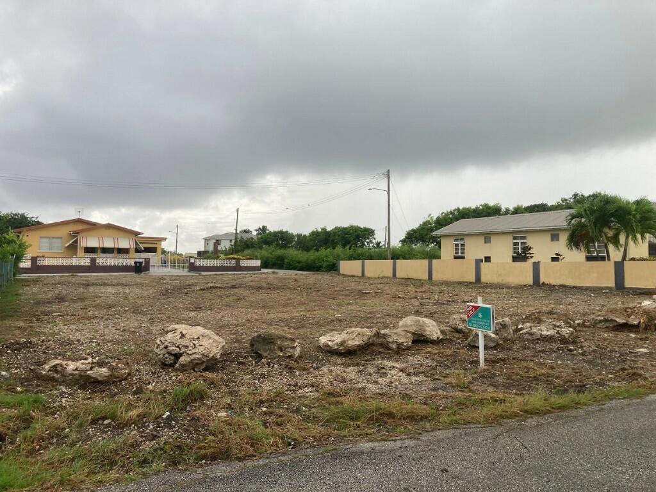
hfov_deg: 63.4
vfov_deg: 49.7
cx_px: 328
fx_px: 531
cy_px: 246
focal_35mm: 28
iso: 20
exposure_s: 1/242
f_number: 1.8
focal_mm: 3.99
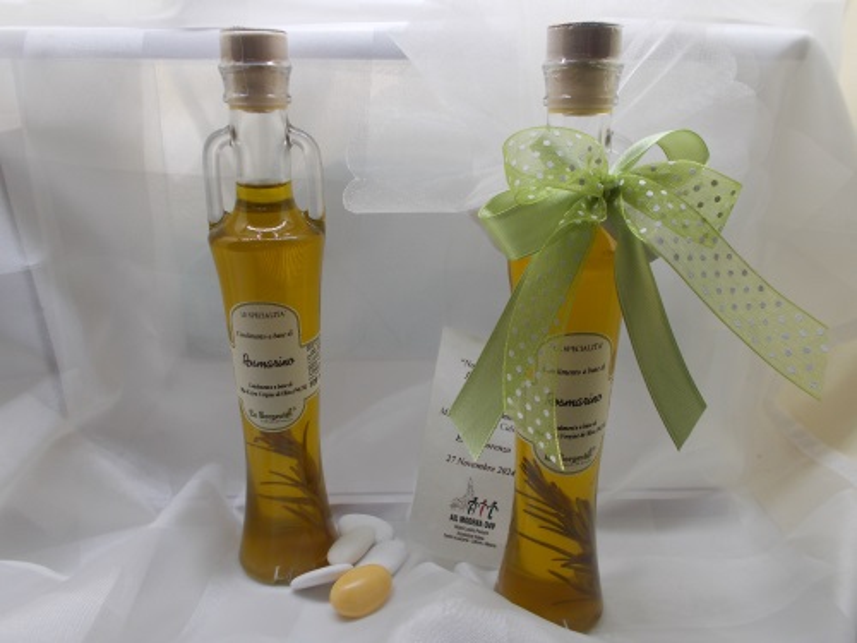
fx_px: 743
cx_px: 428
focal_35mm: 30
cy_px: 322
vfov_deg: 46.8
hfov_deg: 60.0
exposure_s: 1/60
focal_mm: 5.3
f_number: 3.4
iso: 80
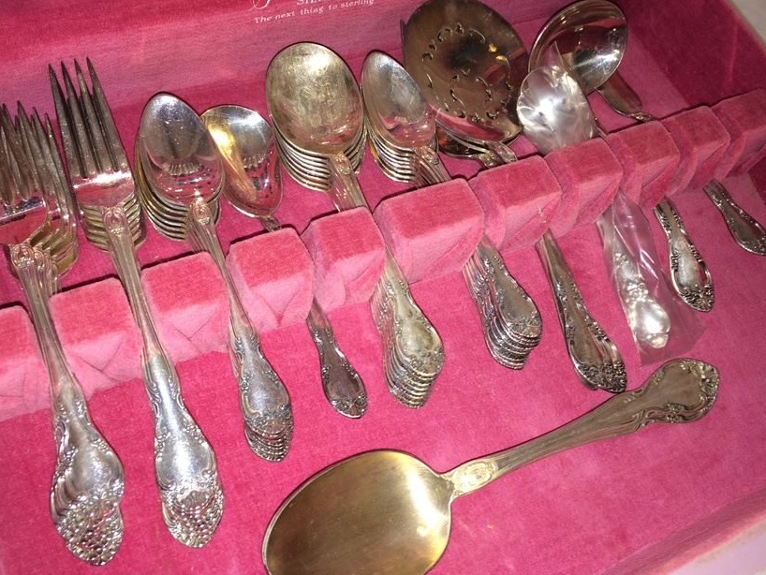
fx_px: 730
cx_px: 359
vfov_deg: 43.0
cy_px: 276
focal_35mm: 33
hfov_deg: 55.3
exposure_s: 1/32
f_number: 2.2
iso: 32
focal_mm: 4.12
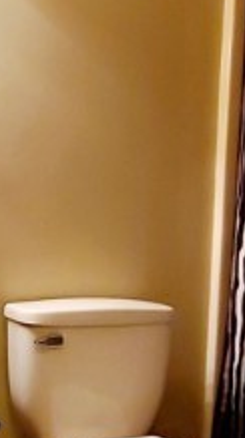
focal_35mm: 50
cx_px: 40
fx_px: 580
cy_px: 257
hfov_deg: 23.4
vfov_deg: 41.2
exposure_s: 1/29
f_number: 2.2
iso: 500
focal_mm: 1.8
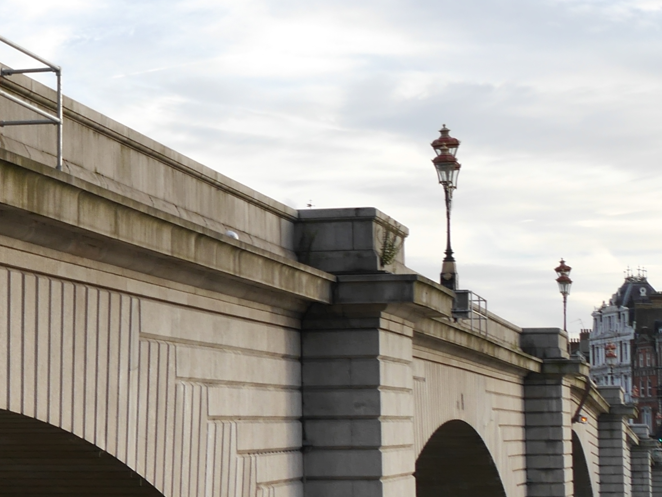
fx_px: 2276
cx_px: -179
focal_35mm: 119
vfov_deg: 12.5
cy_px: 226
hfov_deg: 15.8
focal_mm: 19
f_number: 5.6
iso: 160
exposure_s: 1/200
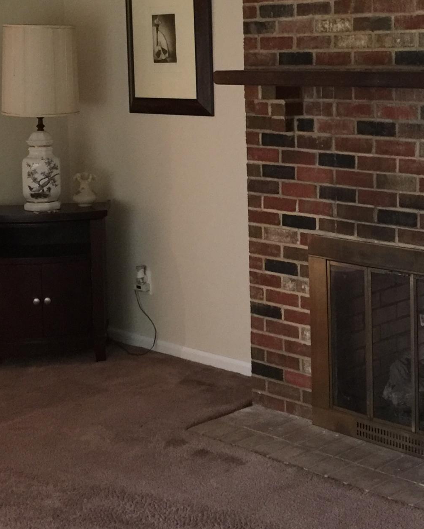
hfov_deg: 22.0
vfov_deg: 27.5
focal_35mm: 68
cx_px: 371
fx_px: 1067
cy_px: 137
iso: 125
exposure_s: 1/15
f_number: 2.2
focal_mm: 4.15
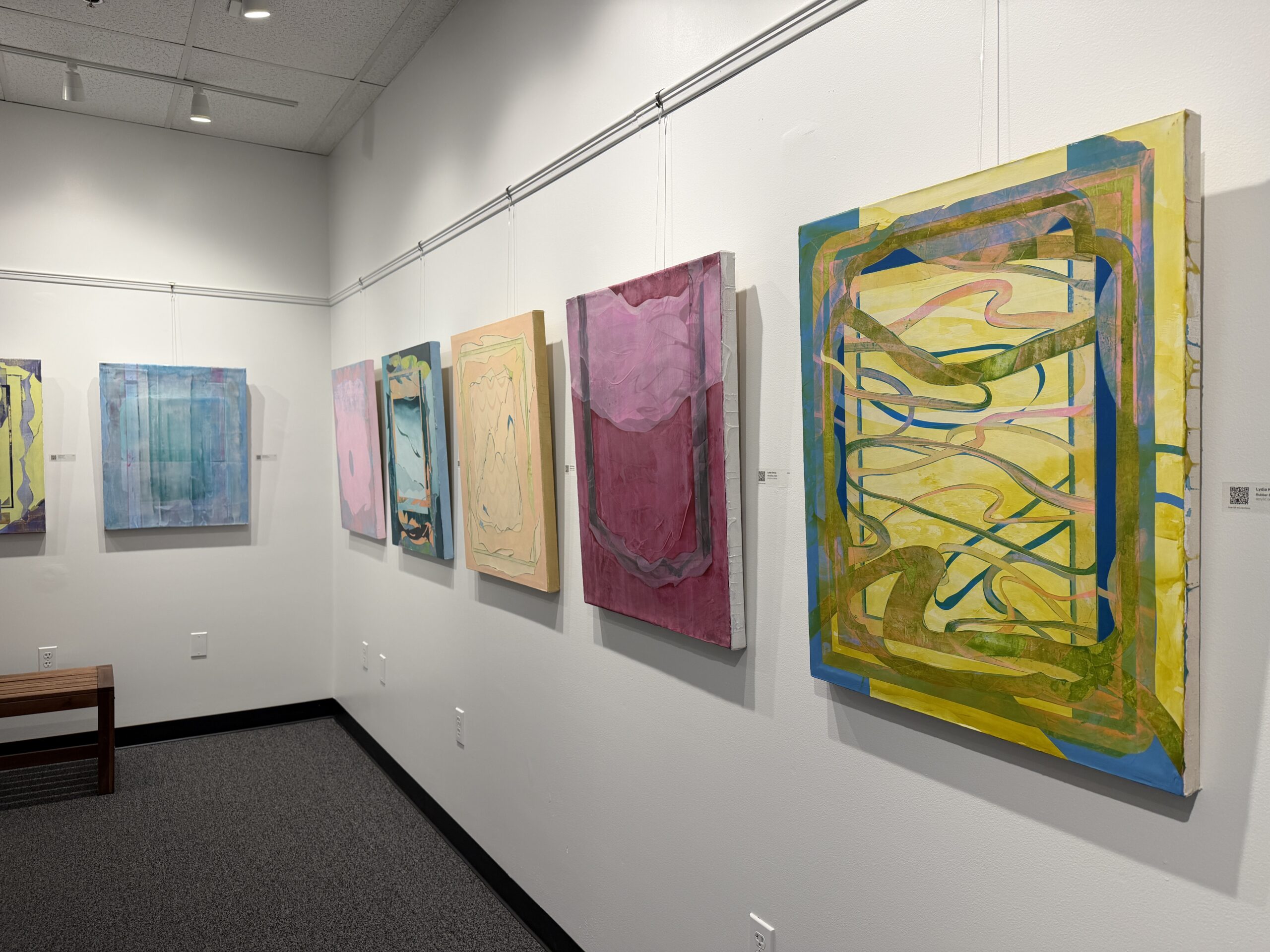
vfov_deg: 56.8
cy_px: 476
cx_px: 635
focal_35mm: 24
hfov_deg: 71.6
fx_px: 881
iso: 80
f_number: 1.78
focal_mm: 6.76
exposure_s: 1/120
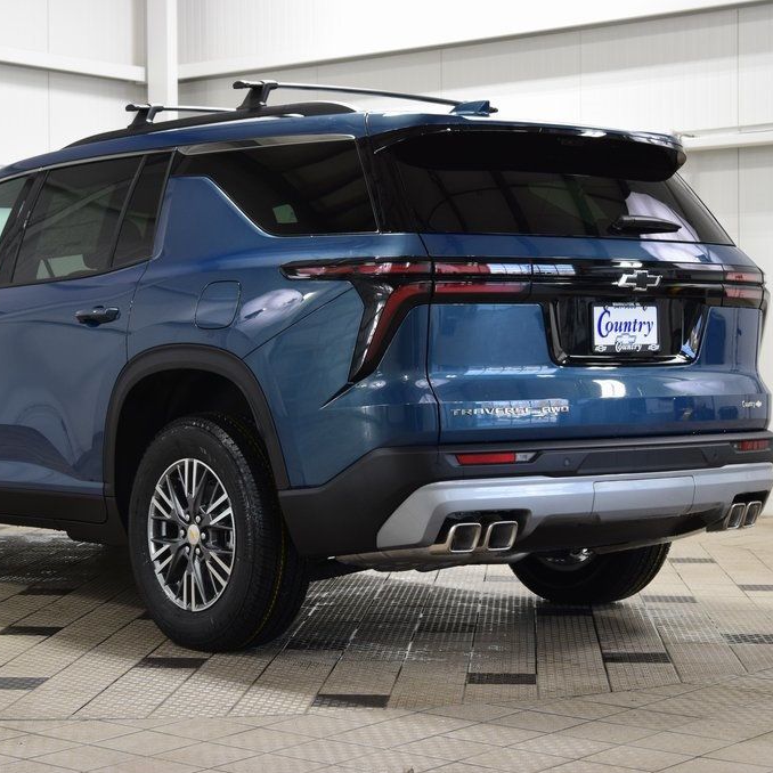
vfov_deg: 22.5
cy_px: 388
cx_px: 263
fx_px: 1945
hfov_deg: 22.4
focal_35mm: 77
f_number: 6.3
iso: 500
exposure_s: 1/15
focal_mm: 40
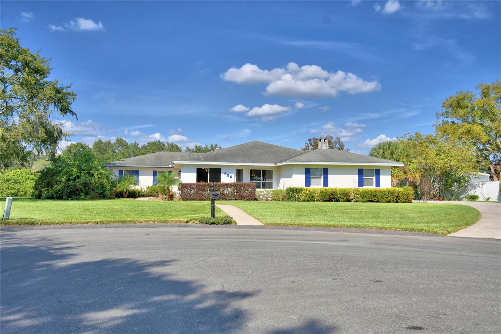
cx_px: 250
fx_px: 417
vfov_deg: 43.6
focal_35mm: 30
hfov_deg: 61.9
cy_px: 167
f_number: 5.6
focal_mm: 20
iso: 100
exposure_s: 1/1000
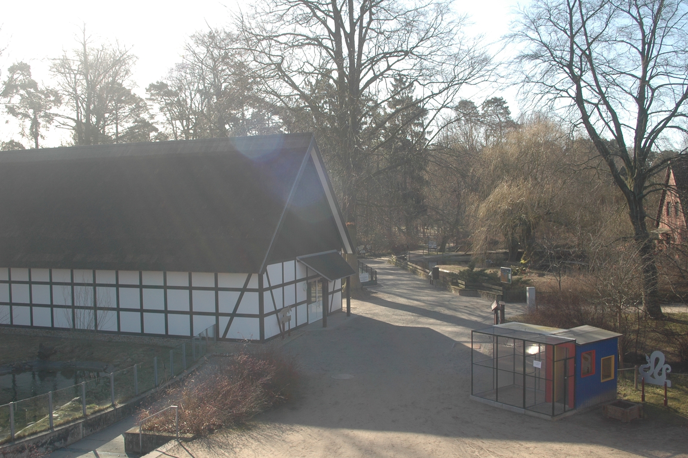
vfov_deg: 35.4
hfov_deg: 51.3
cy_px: 229
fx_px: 716
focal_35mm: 38
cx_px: 344
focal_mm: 25
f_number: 7.1
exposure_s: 1/200
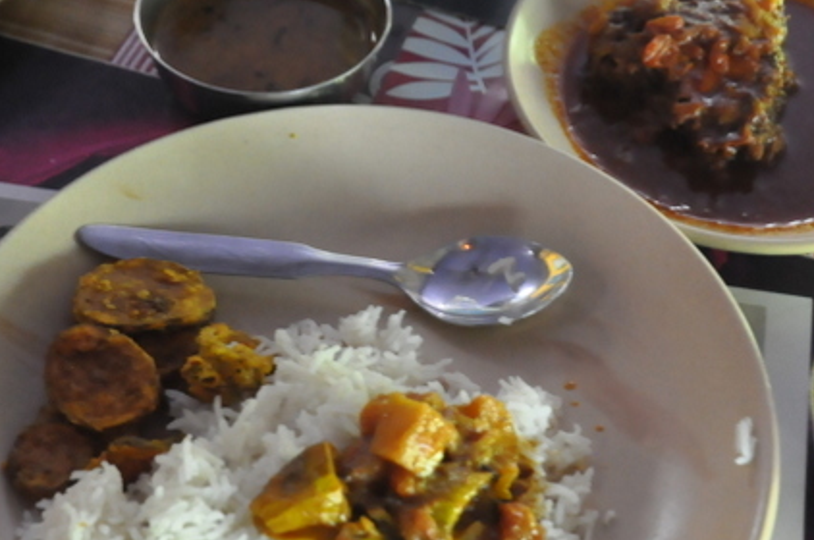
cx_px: 461
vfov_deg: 18.3
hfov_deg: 27.4
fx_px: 1671
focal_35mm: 74
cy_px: 330
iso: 3200
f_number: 4
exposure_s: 1/50
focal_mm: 26
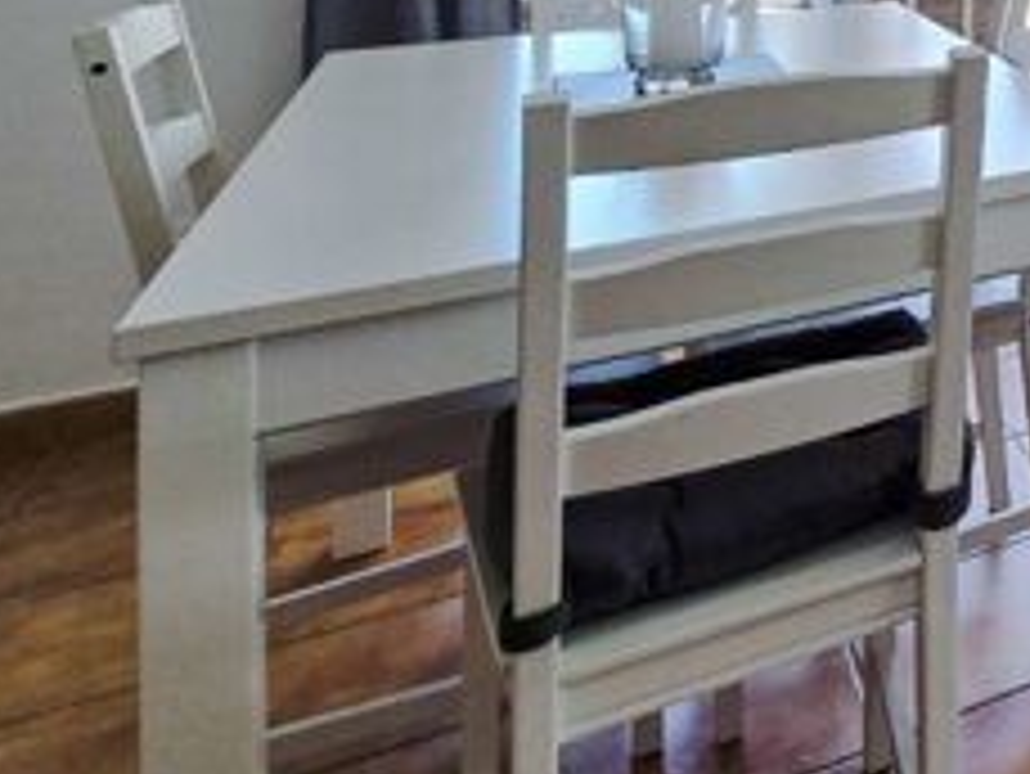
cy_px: -194
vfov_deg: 29.9
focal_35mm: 40
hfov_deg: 30.5
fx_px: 1191
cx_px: 1478
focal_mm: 2.2
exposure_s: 1/100
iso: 50
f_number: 2.2
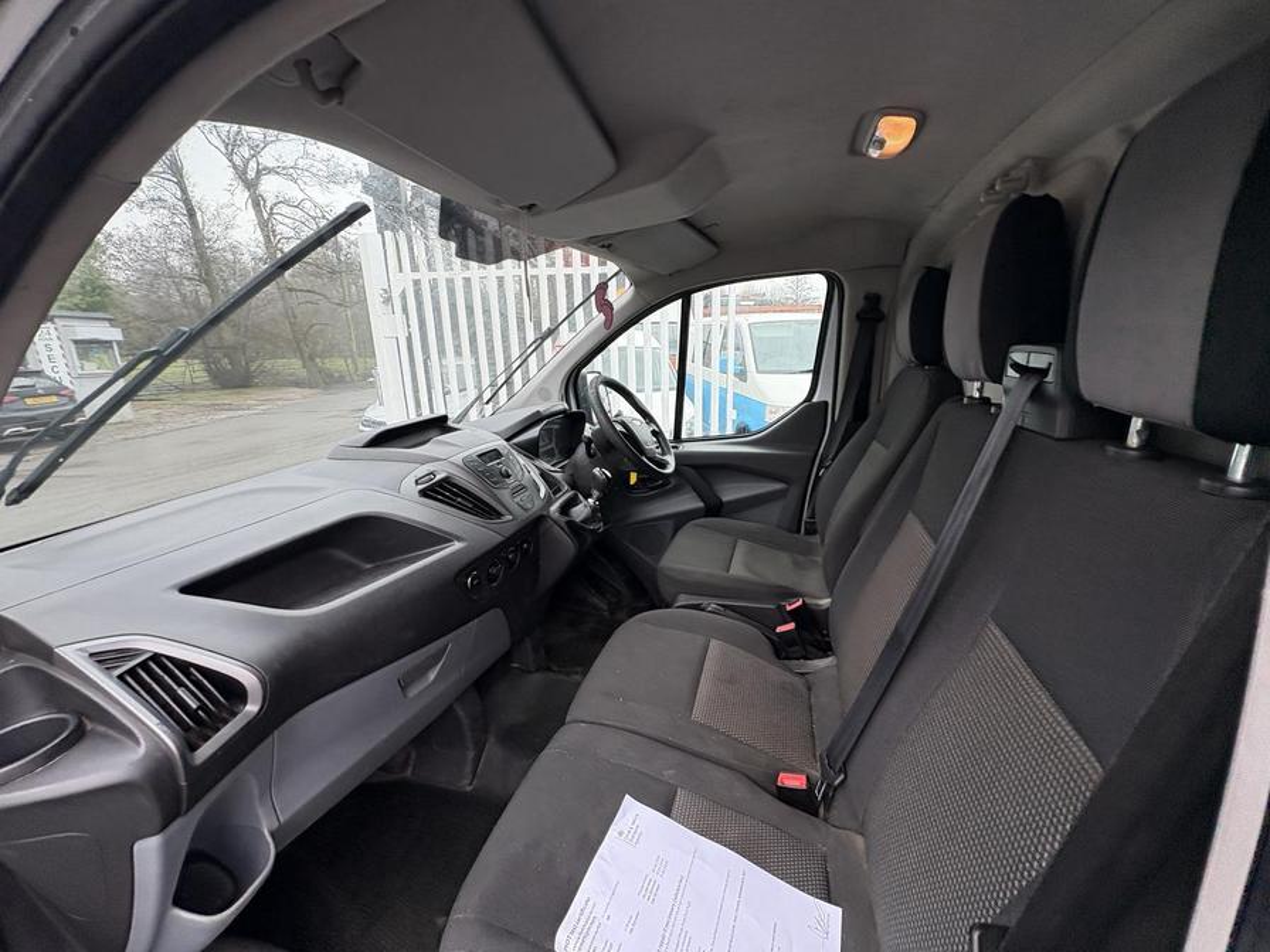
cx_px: 635
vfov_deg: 85.7
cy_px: 476
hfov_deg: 102.1
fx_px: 514
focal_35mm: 14
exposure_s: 1/127
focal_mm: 2.22
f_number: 2.2
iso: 64
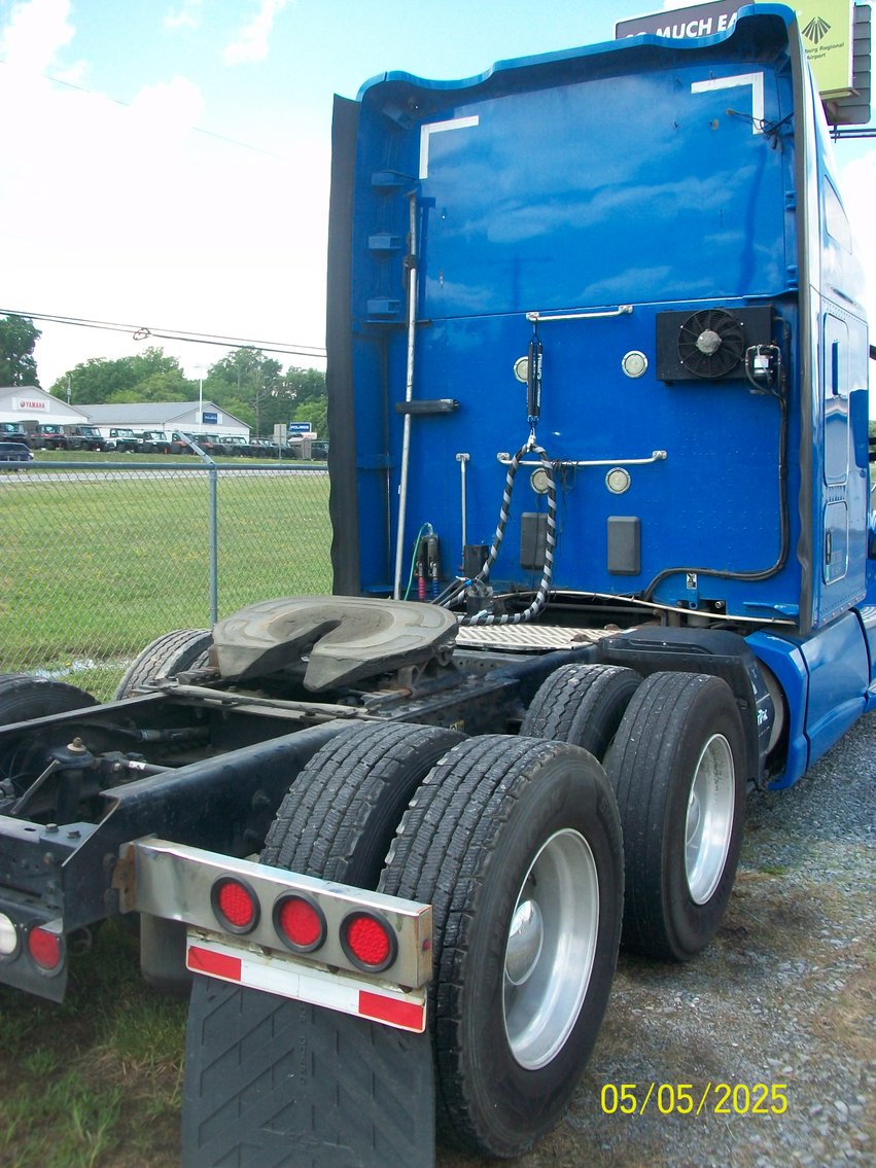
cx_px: 438
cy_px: 584
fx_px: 1147
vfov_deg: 54.0
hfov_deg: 41.8
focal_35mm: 34
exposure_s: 1/500
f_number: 2.8
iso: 80
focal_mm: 5.7
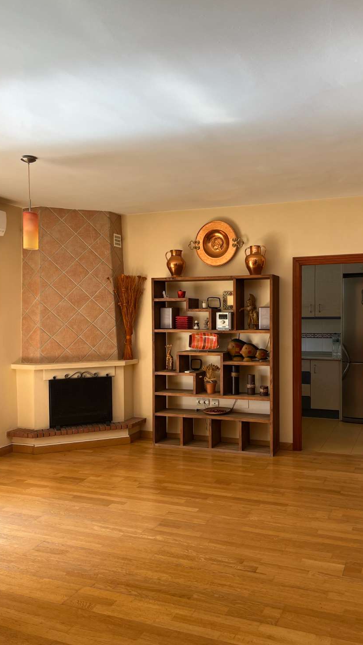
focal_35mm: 29
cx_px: 235
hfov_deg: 39.8
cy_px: 328
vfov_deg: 66.1
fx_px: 496
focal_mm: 5.1
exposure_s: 1/122
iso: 40
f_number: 1.6
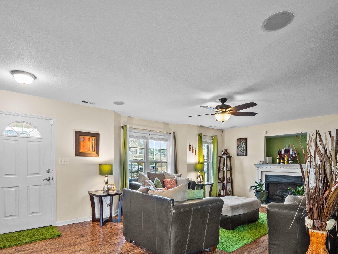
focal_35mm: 19
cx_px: 158
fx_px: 186
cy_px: 160
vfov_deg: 67.6
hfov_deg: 84.5
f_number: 4
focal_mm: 7
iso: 400
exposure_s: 1/10
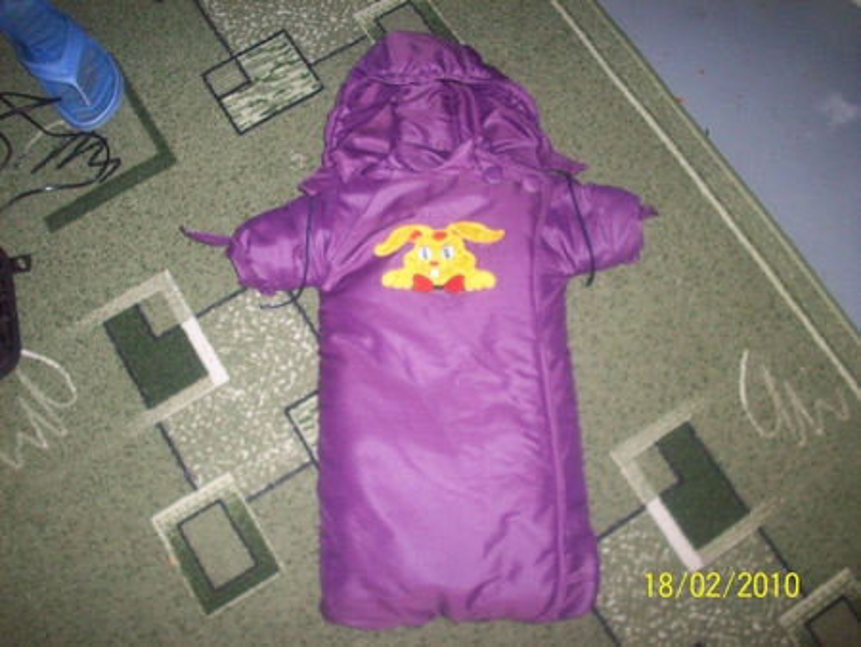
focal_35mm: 37
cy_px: 324
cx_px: 430
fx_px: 921
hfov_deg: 50.1
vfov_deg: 38.7
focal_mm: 6.2
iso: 200
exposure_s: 1/64
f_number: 2.8
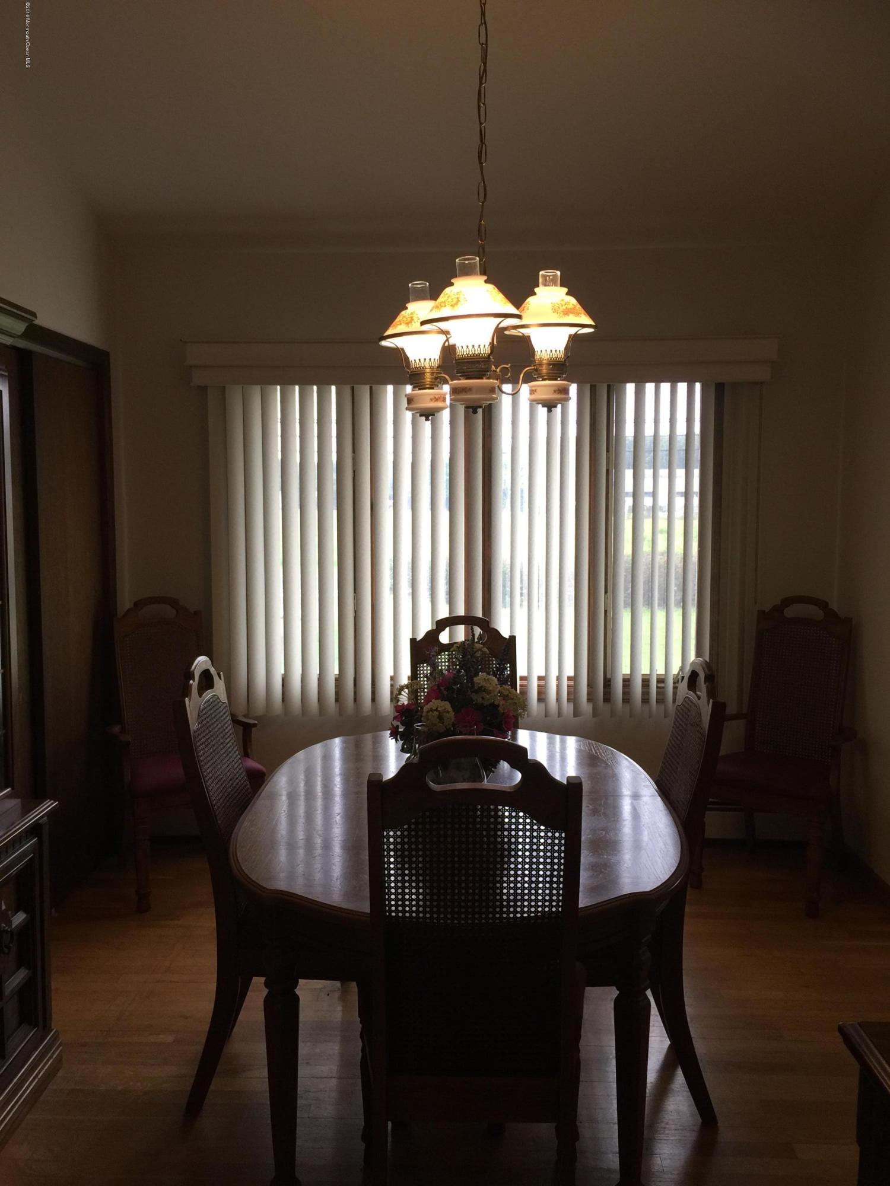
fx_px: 994
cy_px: 593
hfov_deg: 48.2
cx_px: 445
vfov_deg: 61.7
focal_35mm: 29
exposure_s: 1/30
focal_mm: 4.15
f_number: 2.2
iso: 32
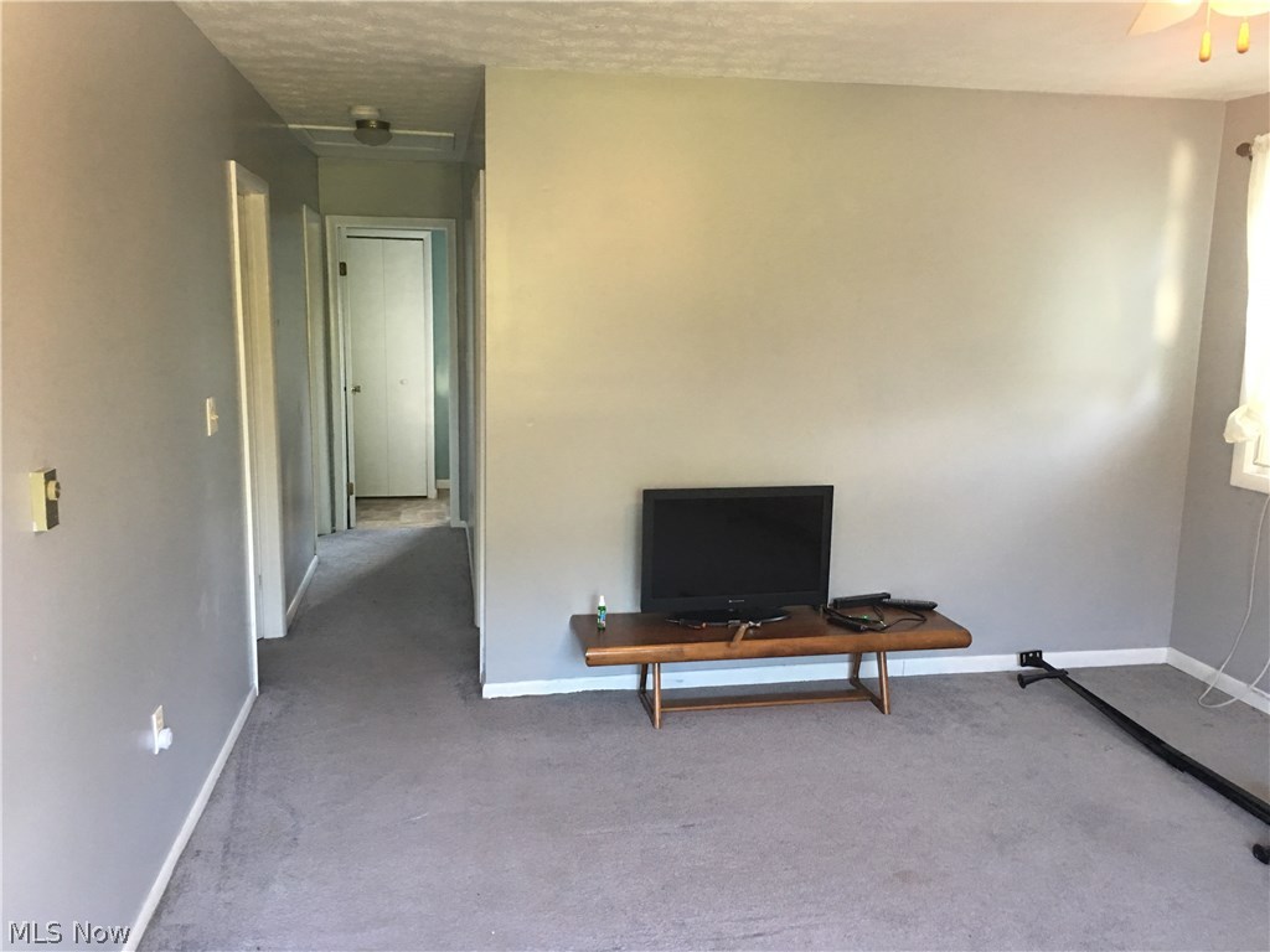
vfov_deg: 48.2
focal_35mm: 29
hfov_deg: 61.7
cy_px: 476
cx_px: 635
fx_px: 1064
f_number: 2.2
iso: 80
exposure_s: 1/15
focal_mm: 4.15
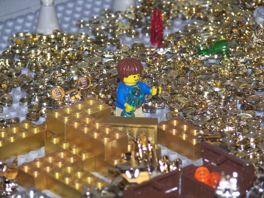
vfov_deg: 5.4
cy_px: 99
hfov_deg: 7.2
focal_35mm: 274
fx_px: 2090
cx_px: 132
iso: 64
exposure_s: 1/60
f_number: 3.6
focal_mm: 45.5
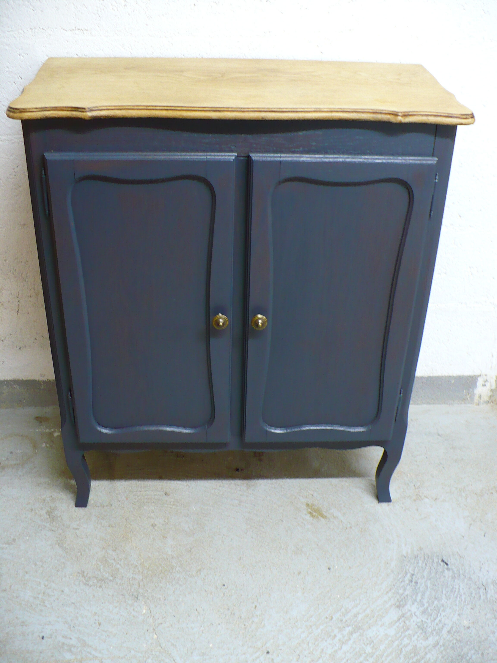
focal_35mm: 37
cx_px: 248
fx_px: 708
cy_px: 332
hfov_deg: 38.7
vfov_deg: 50.1
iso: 200
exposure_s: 1/13
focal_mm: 6.1
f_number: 2.8
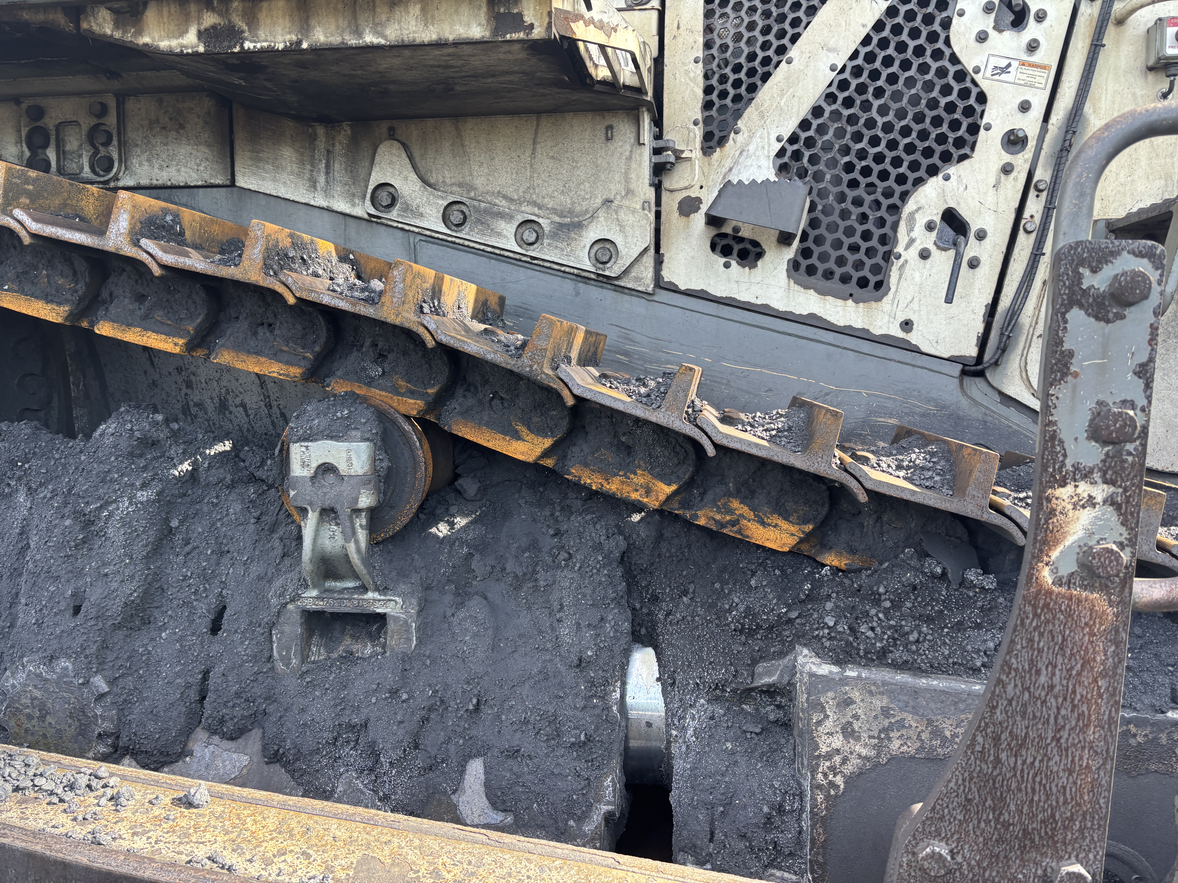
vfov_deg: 53.1
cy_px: 442
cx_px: 589
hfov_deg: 67.3
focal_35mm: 26
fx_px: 885
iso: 32
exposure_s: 1/131
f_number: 1.6
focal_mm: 5.96
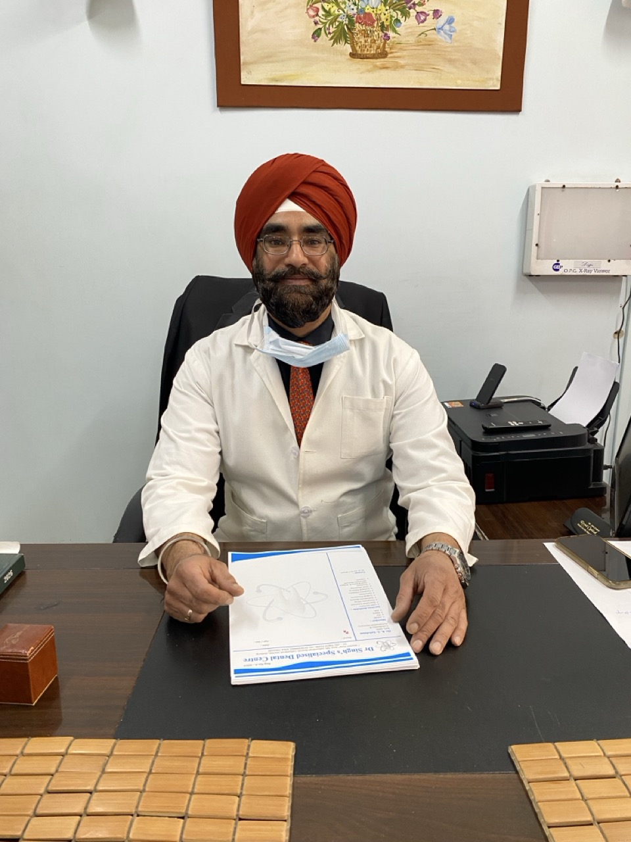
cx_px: 316
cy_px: 421
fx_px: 632
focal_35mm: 26
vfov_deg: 67.3
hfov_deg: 53.1
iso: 125
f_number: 1.8
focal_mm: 4.25
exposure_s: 1/50
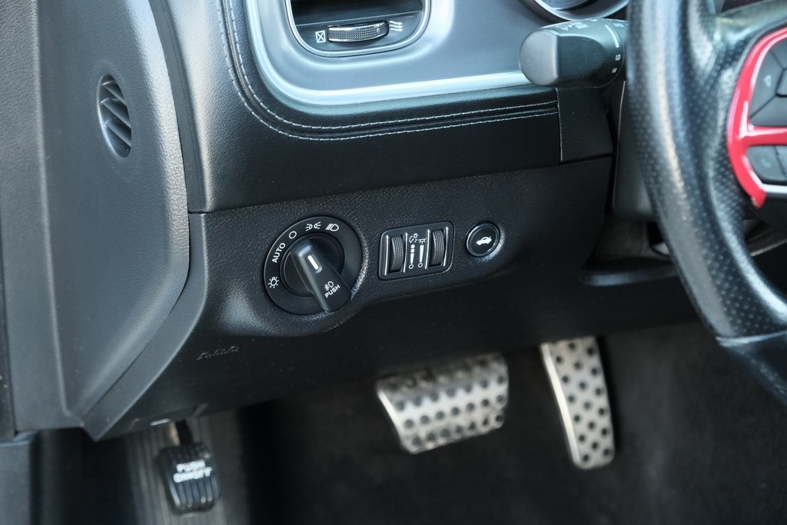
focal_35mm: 67
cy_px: 262
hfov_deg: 30.1
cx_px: 394
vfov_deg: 20.3
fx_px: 1465
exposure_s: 1/100
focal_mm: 44.4
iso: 2500
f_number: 5
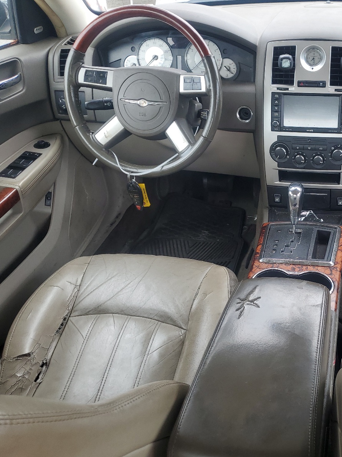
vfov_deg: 52.6
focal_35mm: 35
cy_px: 227
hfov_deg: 38.2
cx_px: 301
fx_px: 461
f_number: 1.5
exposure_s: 1/182
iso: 50
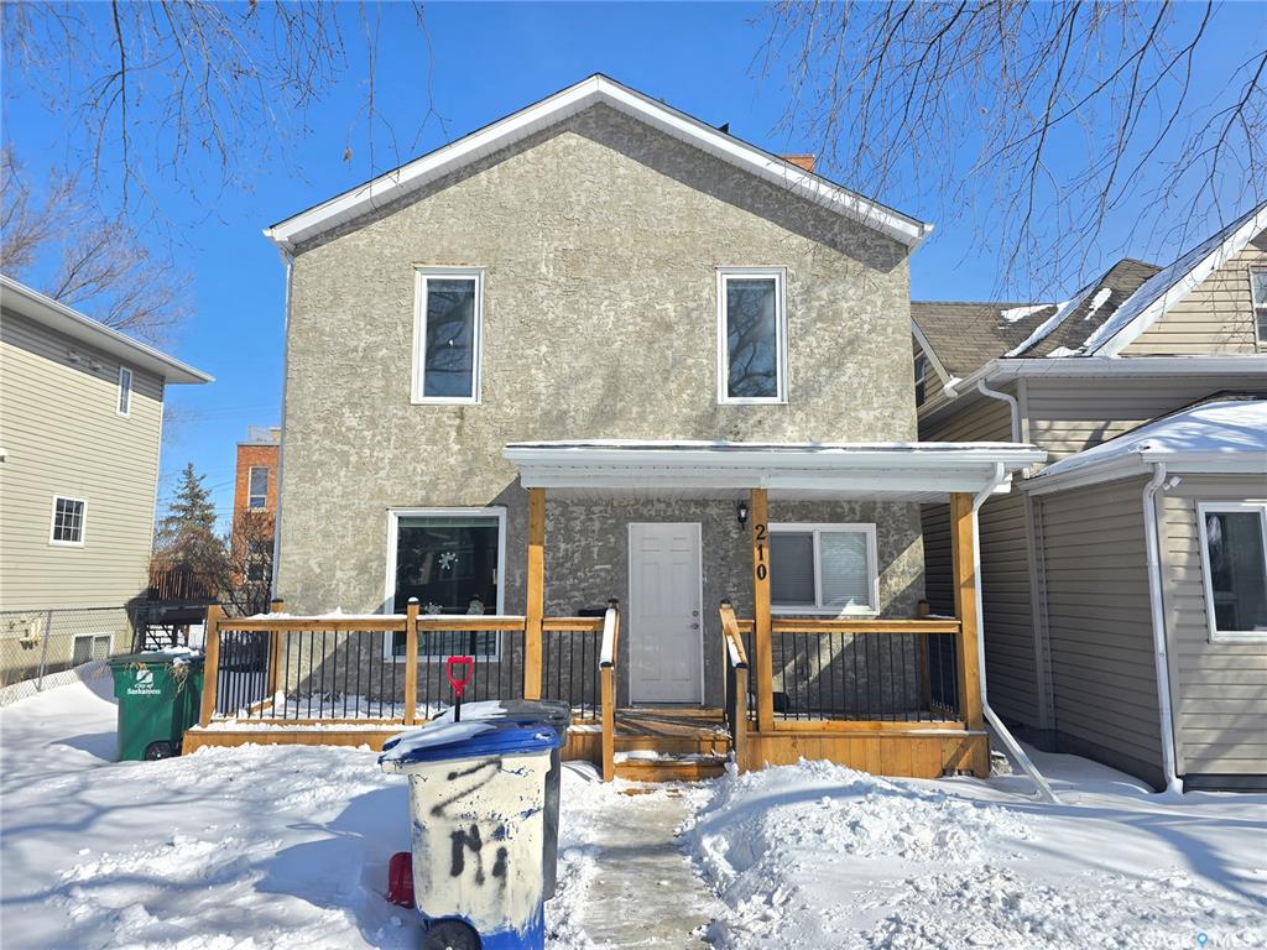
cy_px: 475
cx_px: 634
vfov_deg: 58.9
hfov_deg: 73.9
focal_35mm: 23
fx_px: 842
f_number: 1.7
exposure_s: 1/701
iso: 12
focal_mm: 6.3
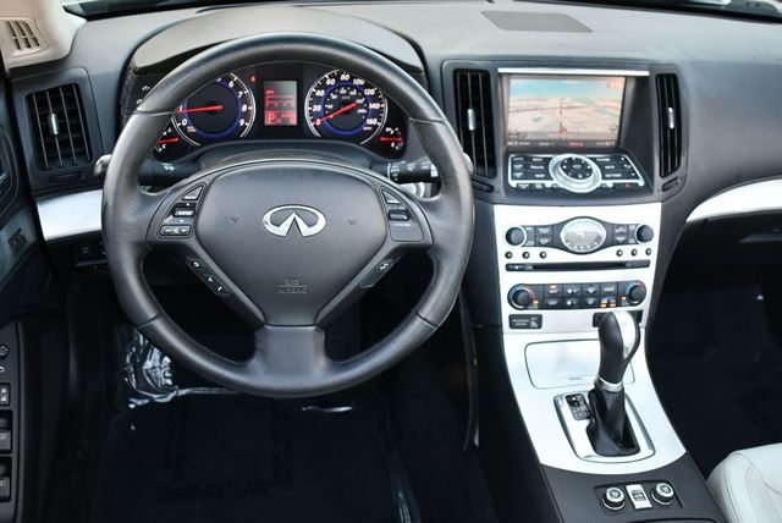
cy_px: 262
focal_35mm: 40
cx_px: 391
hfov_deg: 48.4
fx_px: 870
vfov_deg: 33.5
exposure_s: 1/250
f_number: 3.8
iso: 800
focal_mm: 20
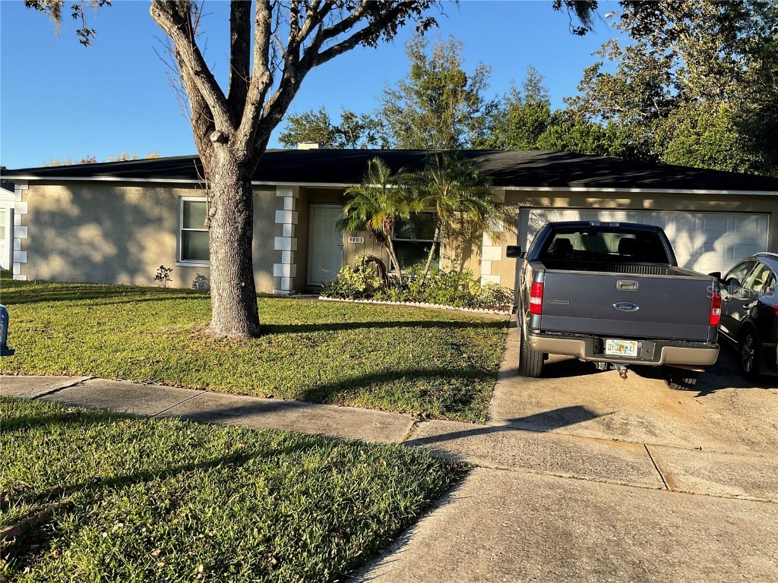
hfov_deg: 61.7
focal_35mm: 29
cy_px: 292
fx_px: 652
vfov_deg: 48.2
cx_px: 389
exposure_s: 1/792
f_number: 1.8
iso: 16
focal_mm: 3
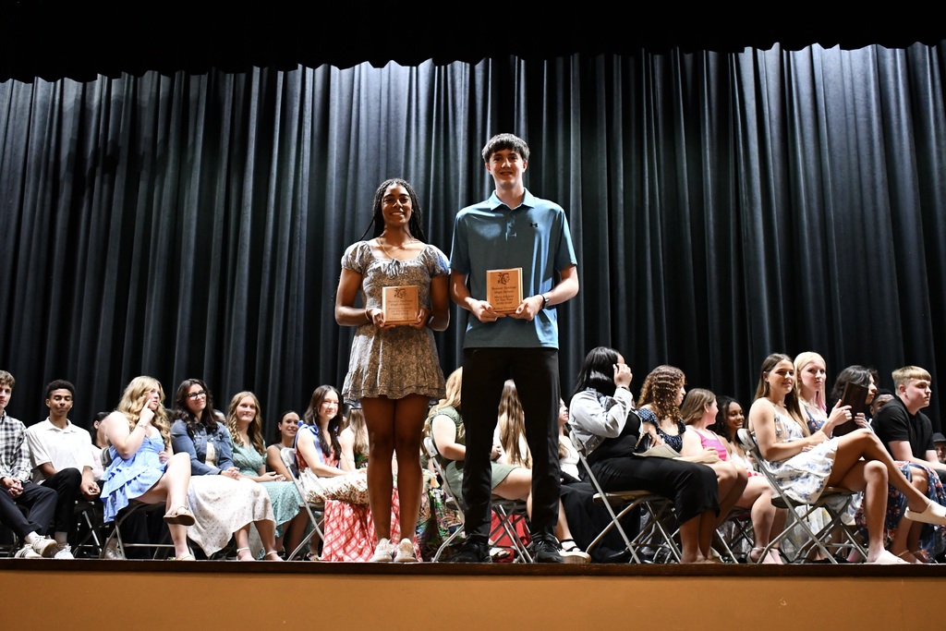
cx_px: 473
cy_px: 316
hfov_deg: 46.4
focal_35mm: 42
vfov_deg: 31.9
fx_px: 1104
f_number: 4.2
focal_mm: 28
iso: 4000
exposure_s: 1/60
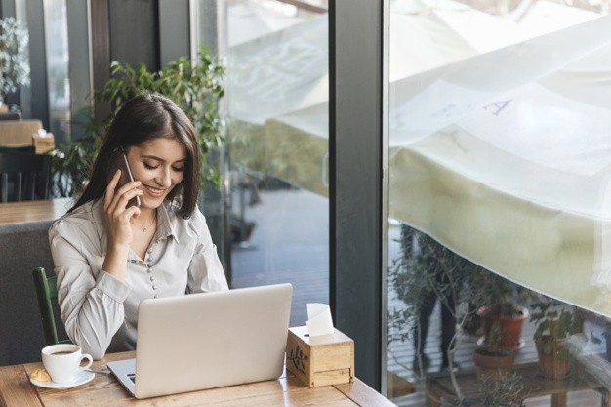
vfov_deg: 22.6
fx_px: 1018
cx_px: 306
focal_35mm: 60
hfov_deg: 33.4
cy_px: 204
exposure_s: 1/160
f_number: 2.8
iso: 400
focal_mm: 60
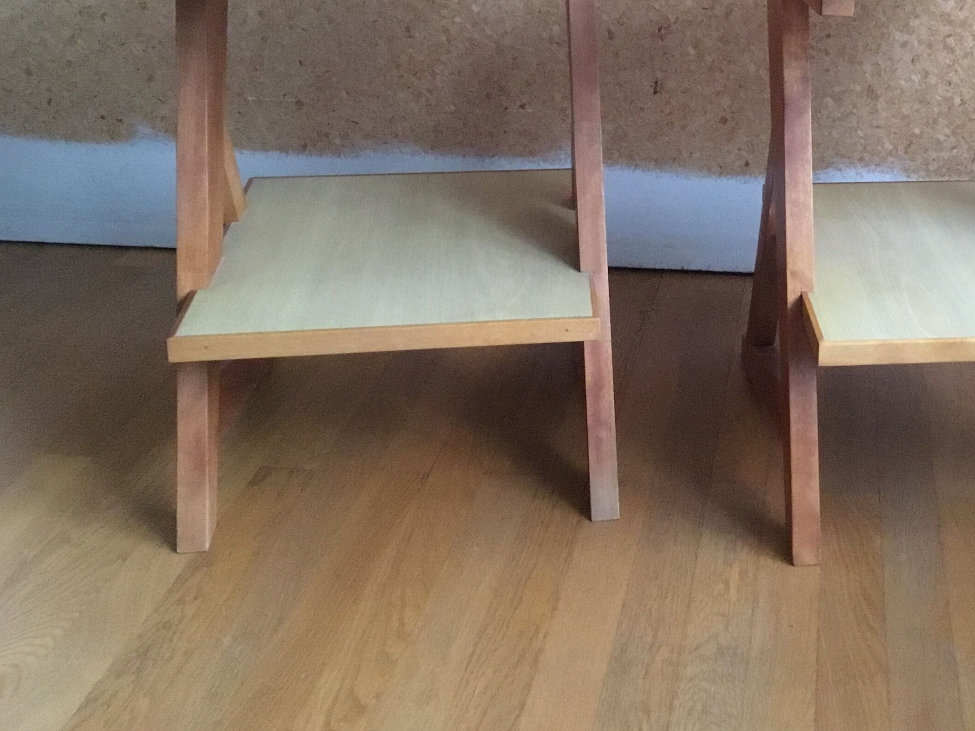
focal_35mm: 48
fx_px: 1352
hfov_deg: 38.8
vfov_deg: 29.8
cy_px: 178
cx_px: 713
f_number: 2.4
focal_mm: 3.3
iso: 320
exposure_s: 1/17
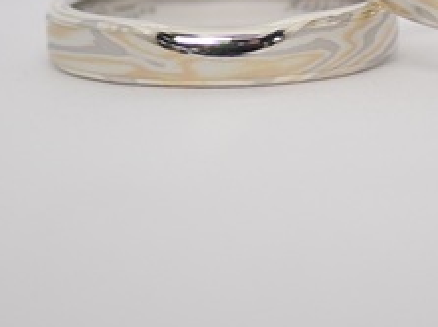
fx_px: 1983
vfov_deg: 9.4
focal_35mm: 157
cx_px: 349
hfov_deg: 12.5
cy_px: 19
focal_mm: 13.65
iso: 200
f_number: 4.1
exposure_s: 1/160
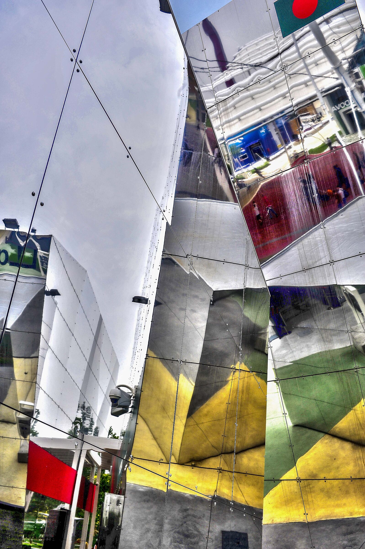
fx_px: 533
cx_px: 182
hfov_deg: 37.8
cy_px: 274
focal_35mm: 35
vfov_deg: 54.5
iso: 250
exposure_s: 1/320
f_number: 10
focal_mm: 35
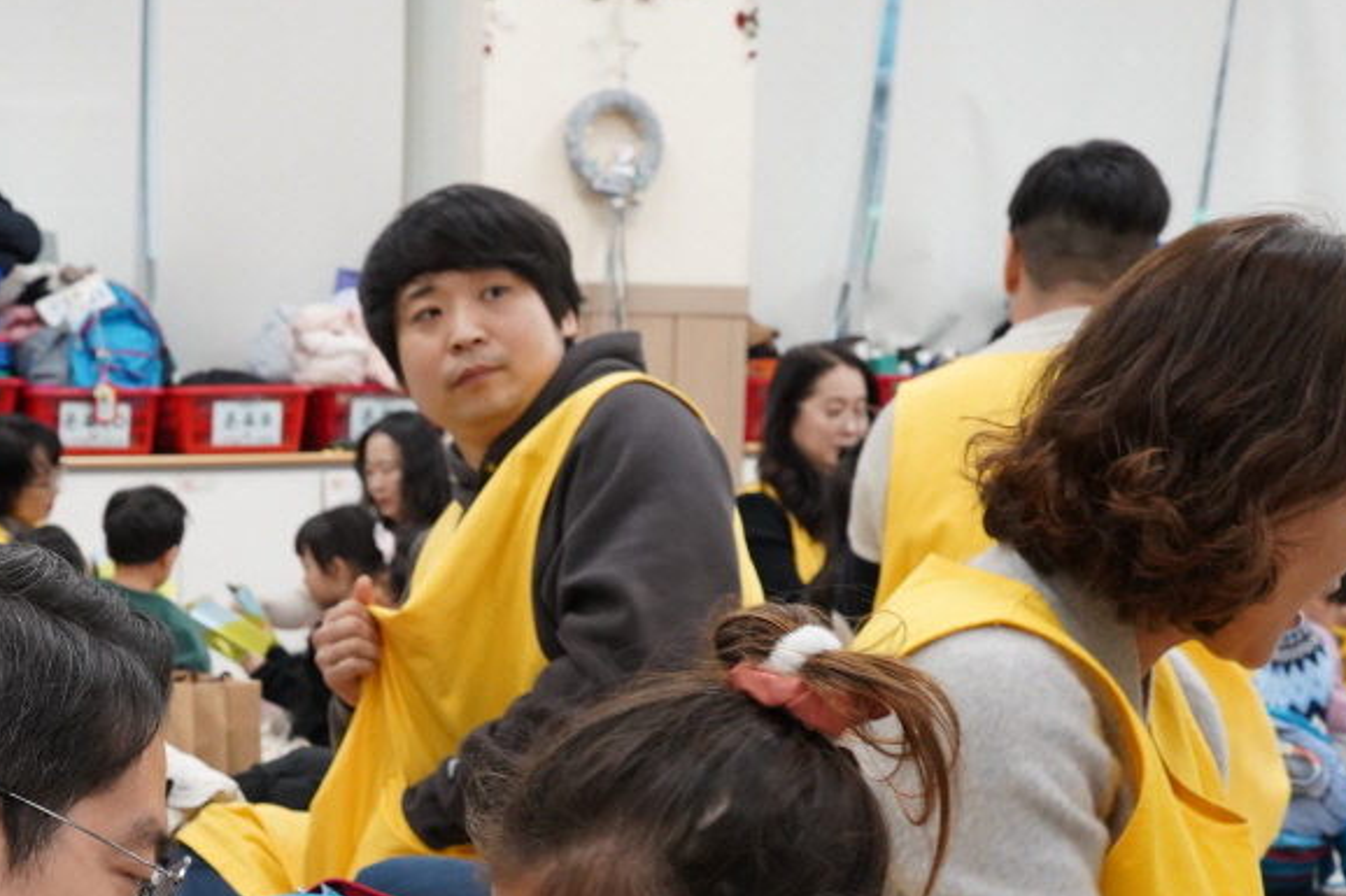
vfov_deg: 20.5
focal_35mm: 63
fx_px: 2355
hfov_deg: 30.5
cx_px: 135
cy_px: 997
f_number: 7.1
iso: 2500
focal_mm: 28
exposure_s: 1/50
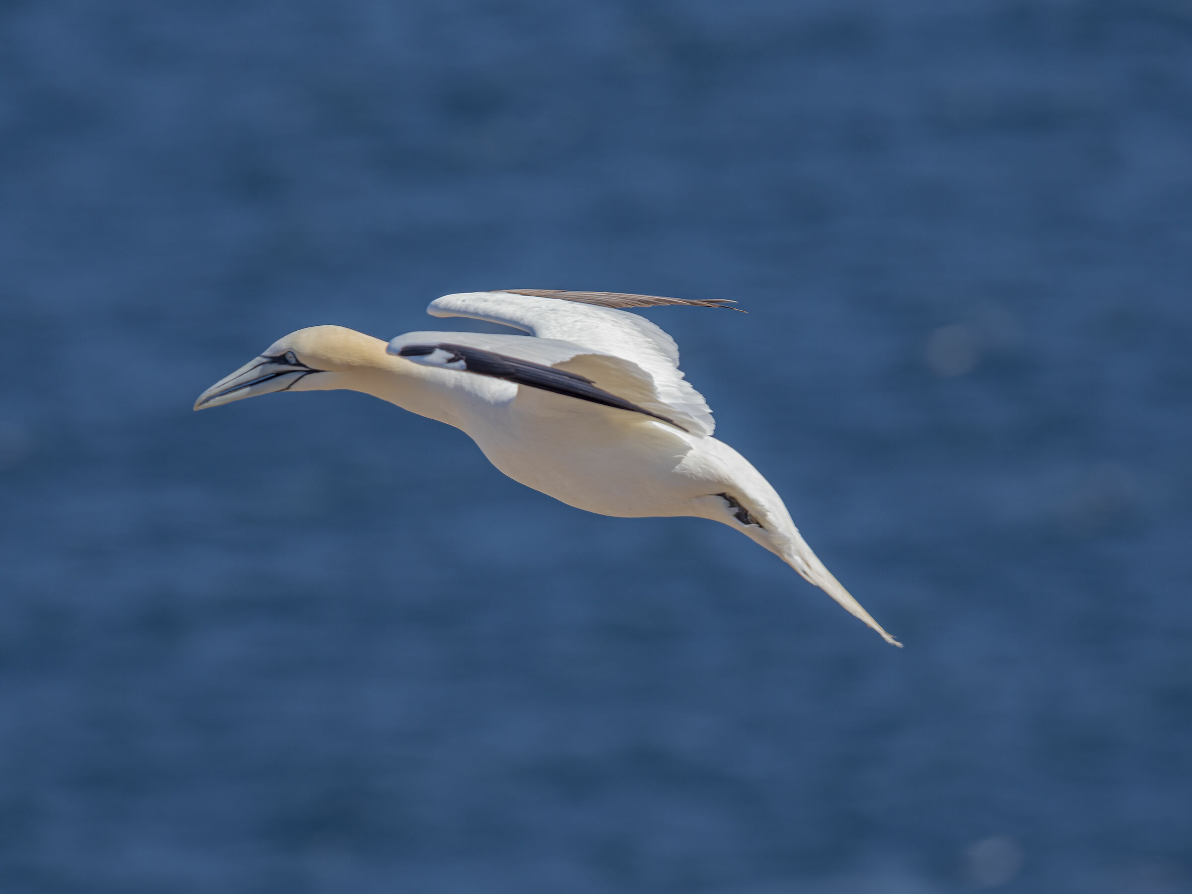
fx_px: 20695
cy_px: 447
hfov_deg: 3.3
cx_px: 596
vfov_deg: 2.5
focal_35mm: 601
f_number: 4.5
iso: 200
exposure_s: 1/800
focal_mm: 300
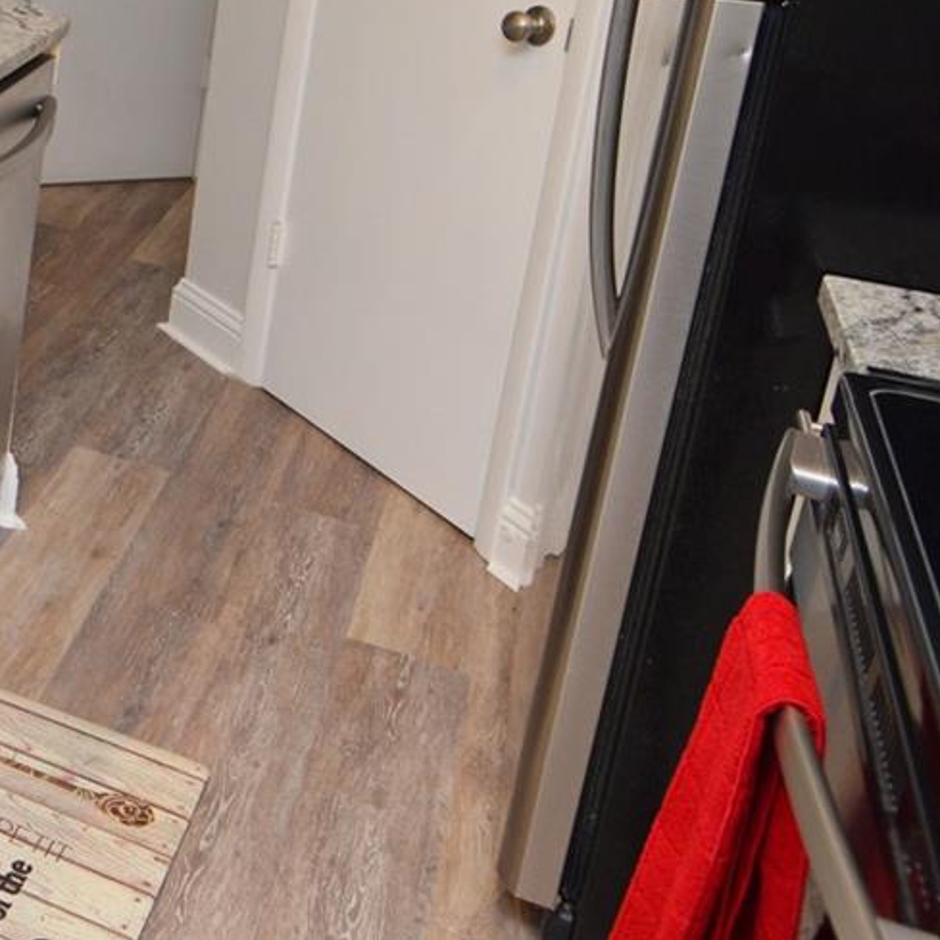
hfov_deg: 26.3
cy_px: 107
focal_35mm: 50
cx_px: -415
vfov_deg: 32.5
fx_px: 1536
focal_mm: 12
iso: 400
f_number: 4
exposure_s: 1/60
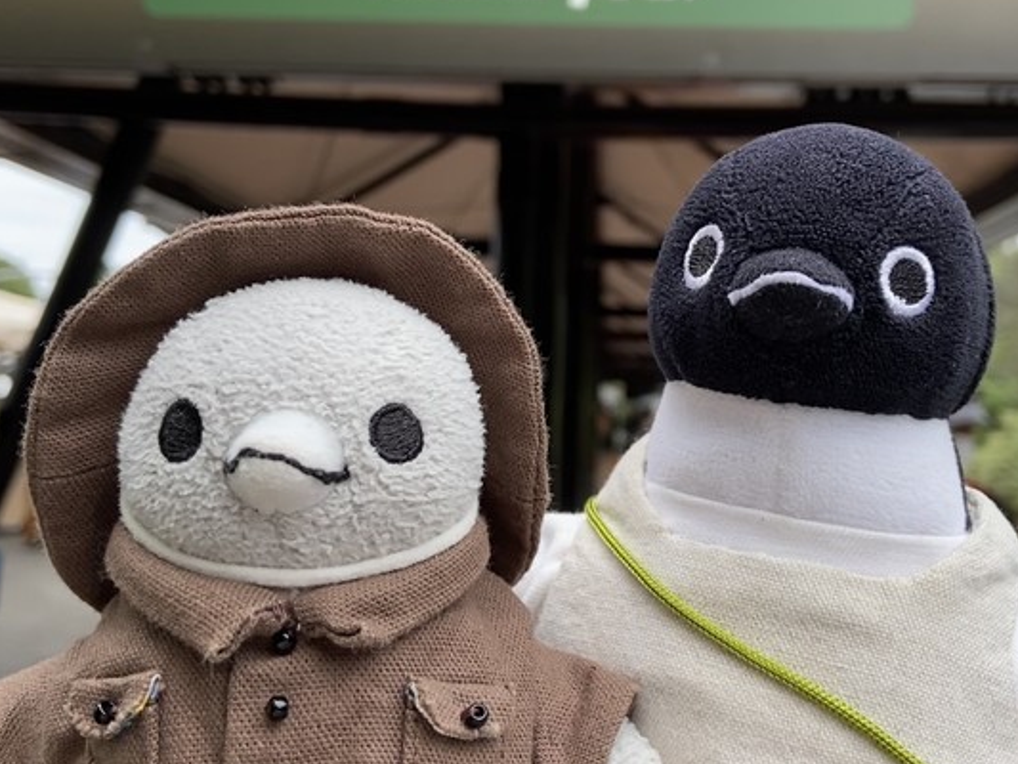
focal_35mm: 39
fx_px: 1147
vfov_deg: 36.7
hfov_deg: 47.7
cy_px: 317
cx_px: 571
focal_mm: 4.25
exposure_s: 1/576
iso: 32
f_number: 1.8
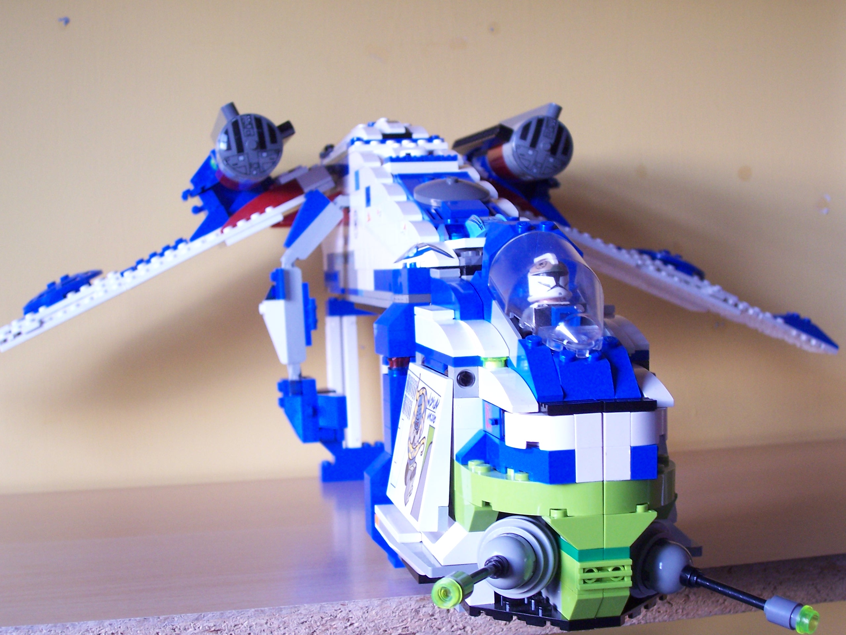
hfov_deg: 36.2
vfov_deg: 27.5
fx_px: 1295
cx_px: 423
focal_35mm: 53
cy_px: 318
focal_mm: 8.6
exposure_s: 1/8
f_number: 3.4
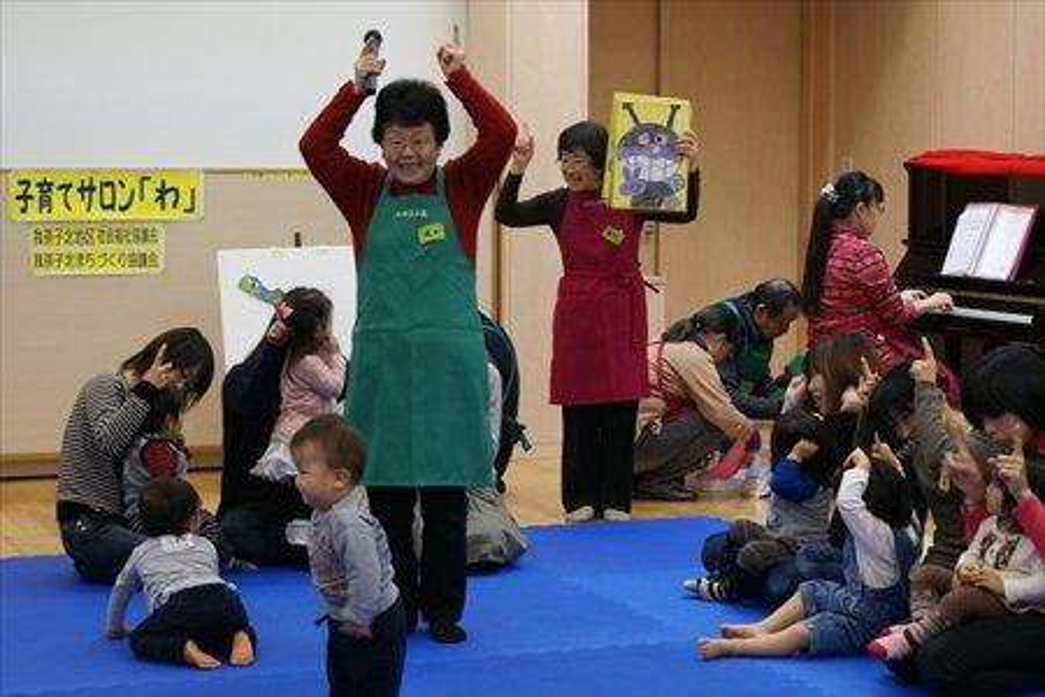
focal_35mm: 75
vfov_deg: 18.2
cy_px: 348
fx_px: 2177
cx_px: 522
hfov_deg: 27.0
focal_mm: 50
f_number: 5.6
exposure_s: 1/25
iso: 400
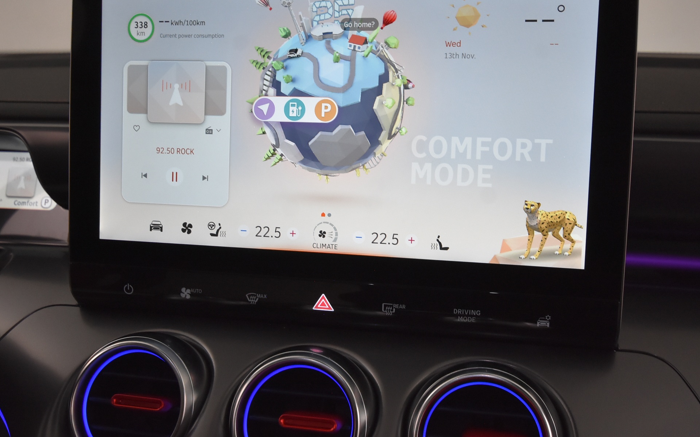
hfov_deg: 49.3
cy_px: 204
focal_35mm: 40
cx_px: 363
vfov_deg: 32.0
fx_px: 763
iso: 1800
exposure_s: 1/60
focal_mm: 20
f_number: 5.6
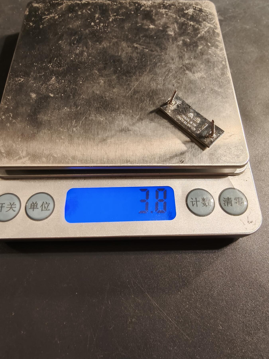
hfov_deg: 58.9
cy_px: 180
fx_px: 238
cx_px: 134
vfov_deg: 73.9
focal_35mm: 23
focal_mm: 2.32
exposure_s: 1/55.2
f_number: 2
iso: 160
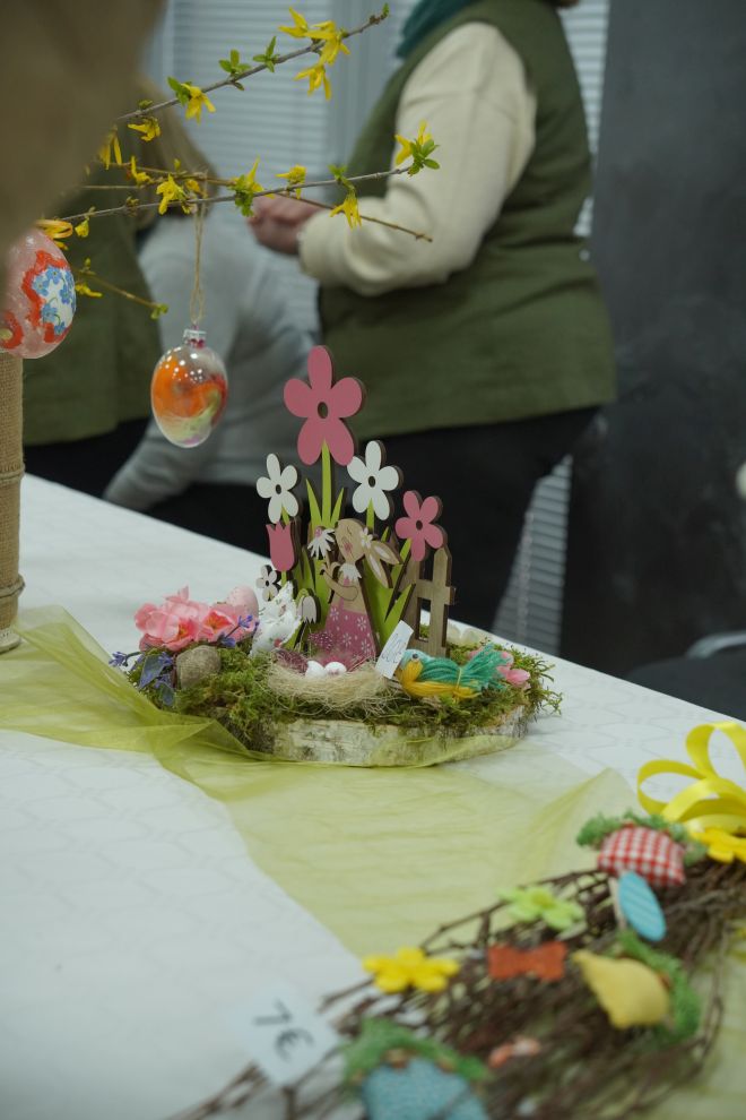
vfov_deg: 27.0
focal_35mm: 75
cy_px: 560
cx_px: 373
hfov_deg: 18.2
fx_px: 2331
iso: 1000
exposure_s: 1/200
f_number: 4
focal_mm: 50
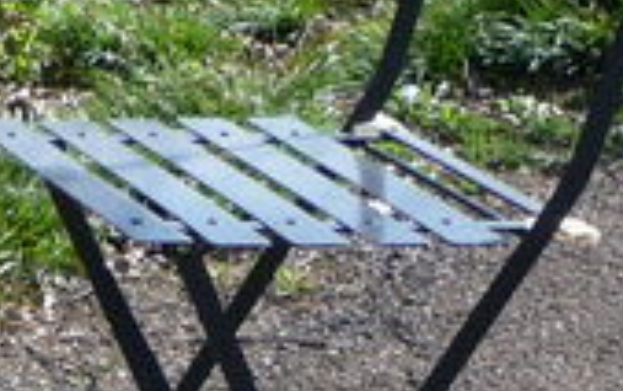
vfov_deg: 6.8
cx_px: -947
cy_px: 745
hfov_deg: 9.7
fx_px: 3195
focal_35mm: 188
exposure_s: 1/320
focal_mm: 5.2
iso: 100
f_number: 4
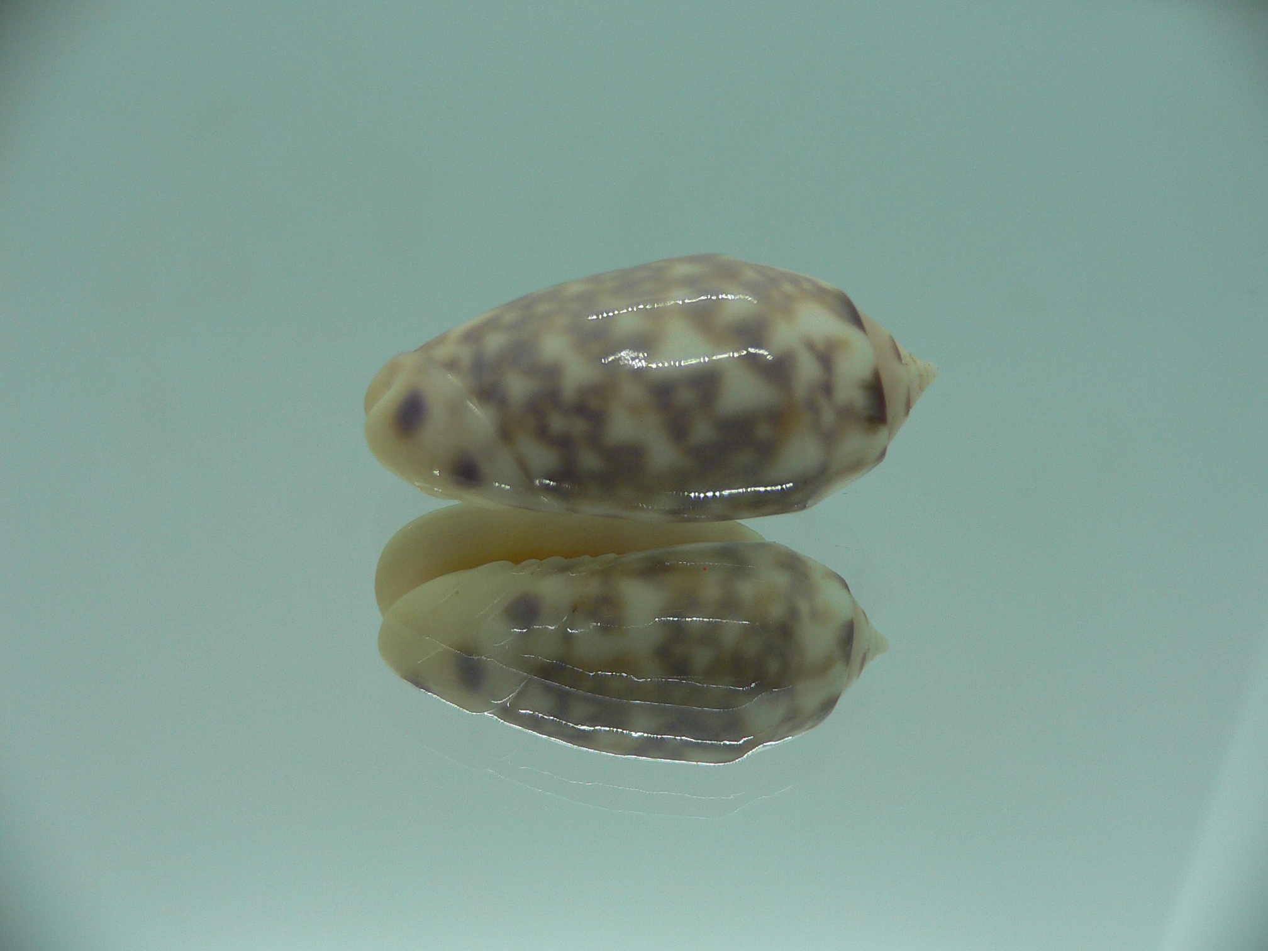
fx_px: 1282
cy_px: 476
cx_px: 634
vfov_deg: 40.7
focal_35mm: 35
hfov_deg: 52.6
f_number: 2.8
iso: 80
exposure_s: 1/80
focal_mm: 4.6
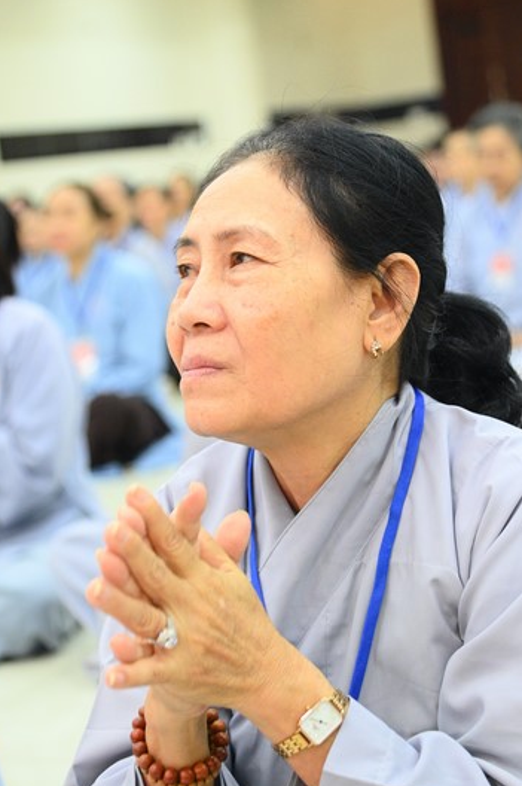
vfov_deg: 25.4
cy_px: 406
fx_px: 1743
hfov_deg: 17.0
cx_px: 284
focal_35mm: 80
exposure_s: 1/160
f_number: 4
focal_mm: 65
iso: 6400
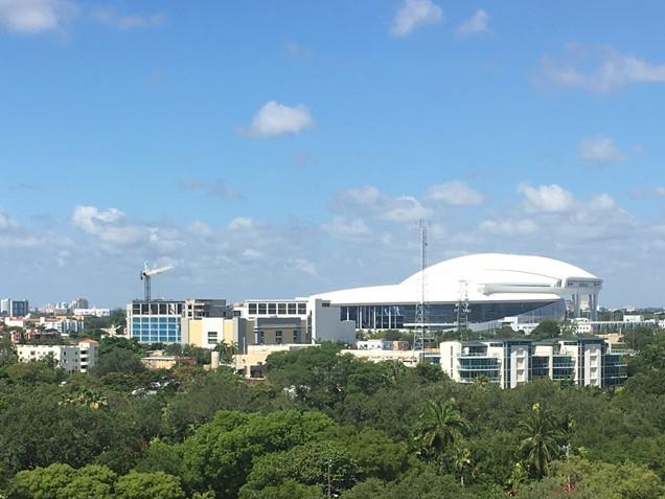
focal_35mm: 73
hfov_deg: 26.7
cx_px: 343
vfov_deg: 20.1
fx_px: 1402
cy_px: 359
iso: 25
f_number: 2.2
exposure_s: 1/1570
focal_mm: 4.15
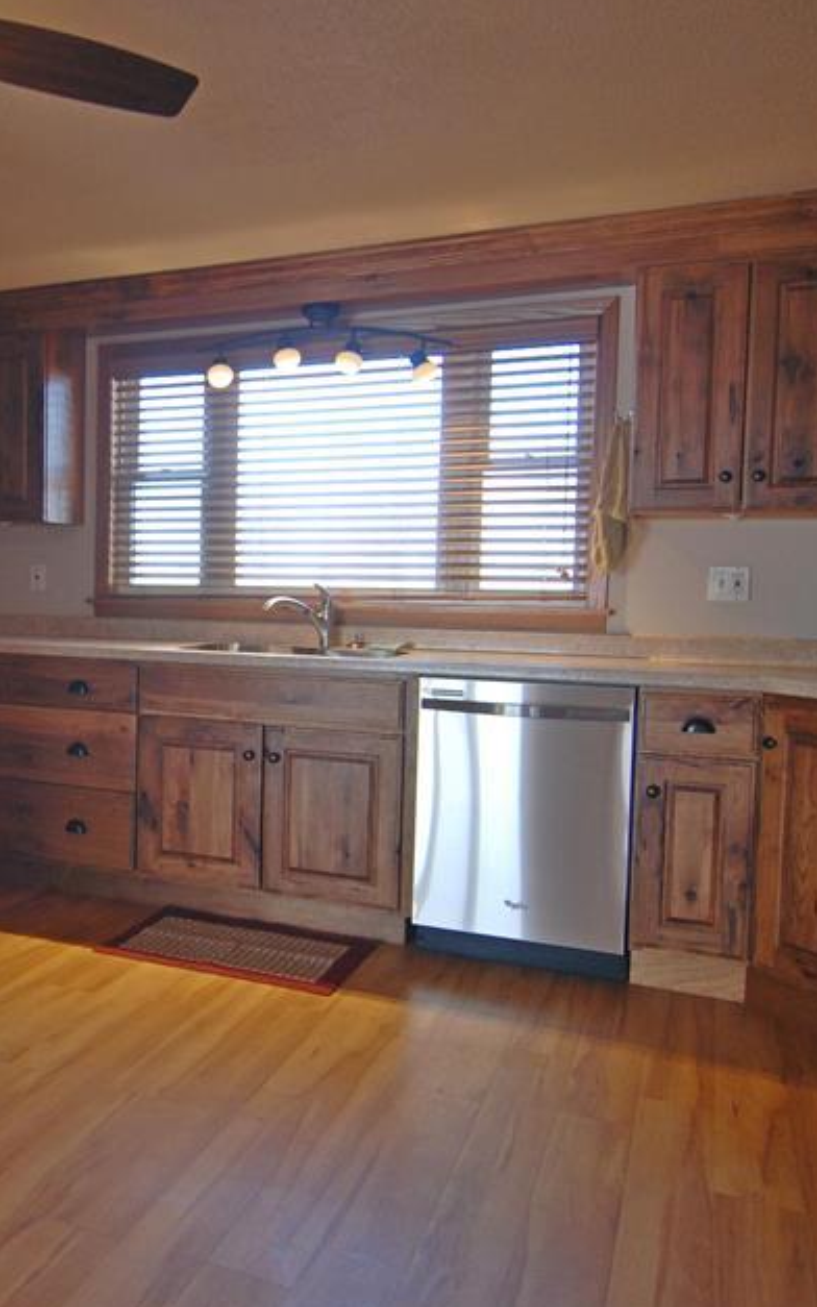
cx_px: 96
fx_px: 1069
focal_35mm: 30
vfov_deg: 62.9
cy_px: 647
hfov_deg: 39.1
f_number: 4
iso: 200
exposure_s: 1/50
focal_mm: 12
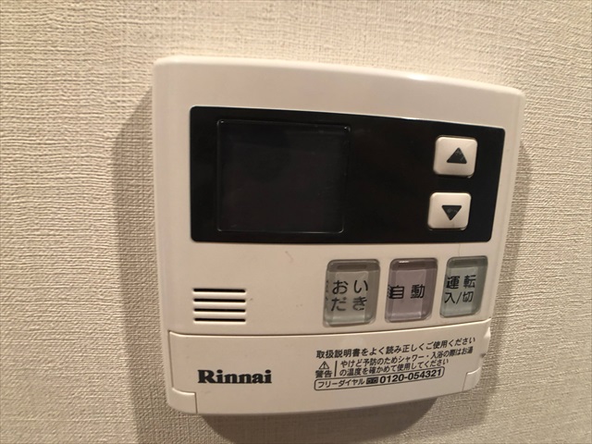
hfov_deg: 63.4
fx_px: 479
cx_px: 296
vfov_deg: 49.7
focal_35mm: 28
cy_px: 222
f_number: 1.8
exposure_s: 1/17
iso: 80
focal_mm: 3.99
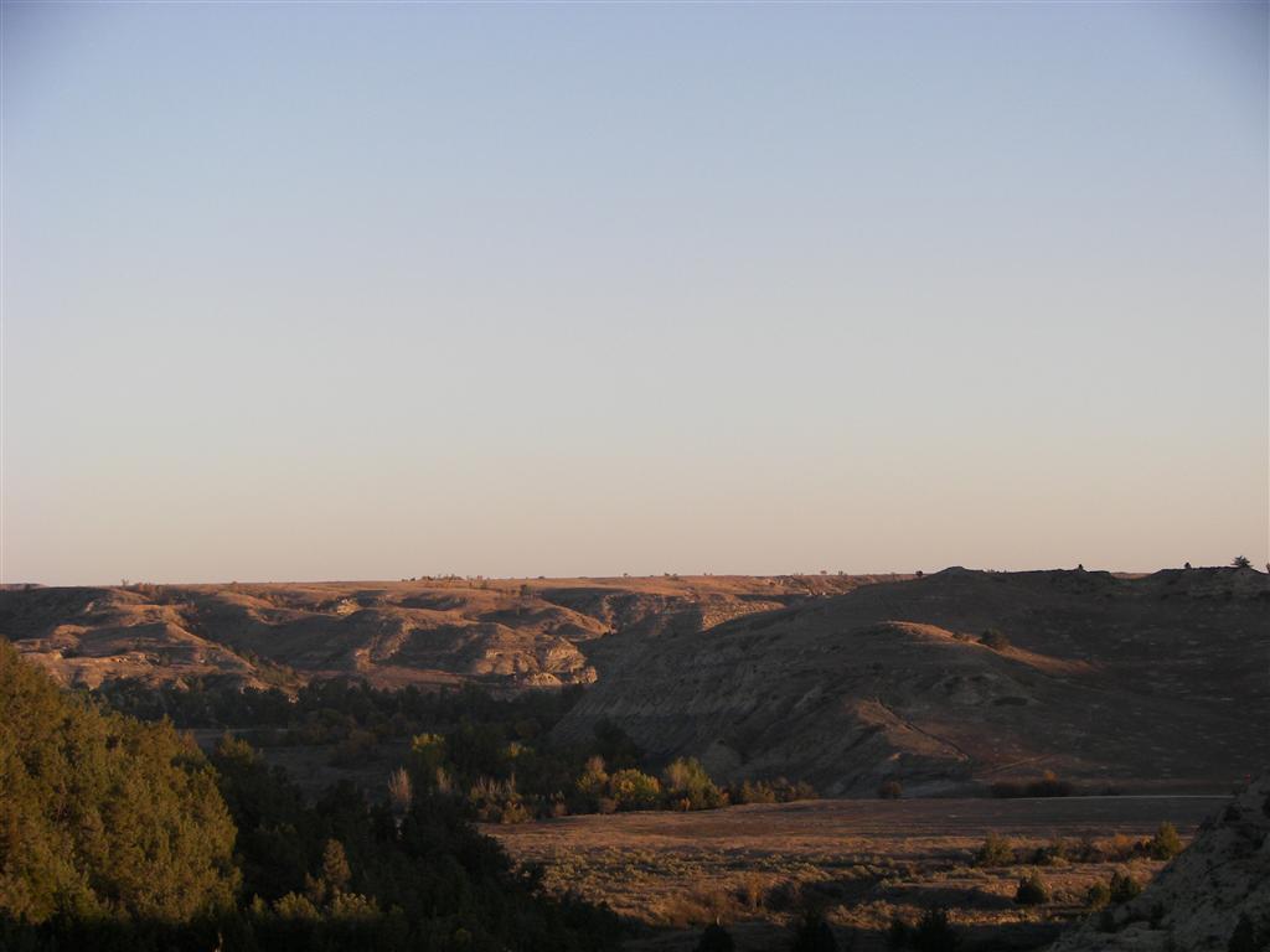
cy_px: 476
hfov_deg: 20.0
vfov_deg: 15.1
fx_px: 3595
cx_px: 635
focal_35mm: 98
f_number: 3.2
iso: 64
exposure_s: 1/320
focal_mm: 16.3
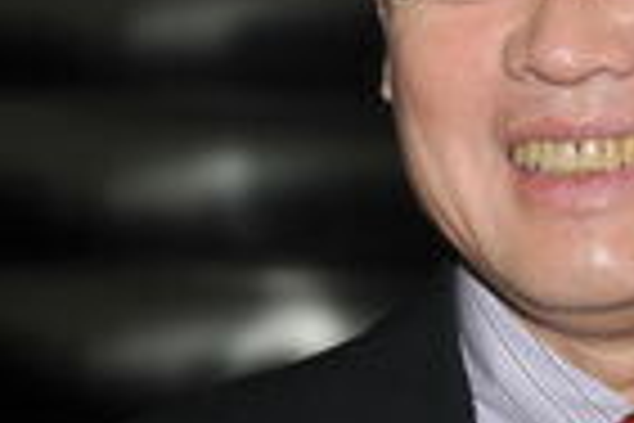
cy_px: 32
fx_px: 6727
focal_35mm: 382
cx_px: 535
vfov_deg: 3.6
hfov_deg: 5.4
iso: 200
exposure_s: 1/250
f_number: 5.6
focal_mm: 90
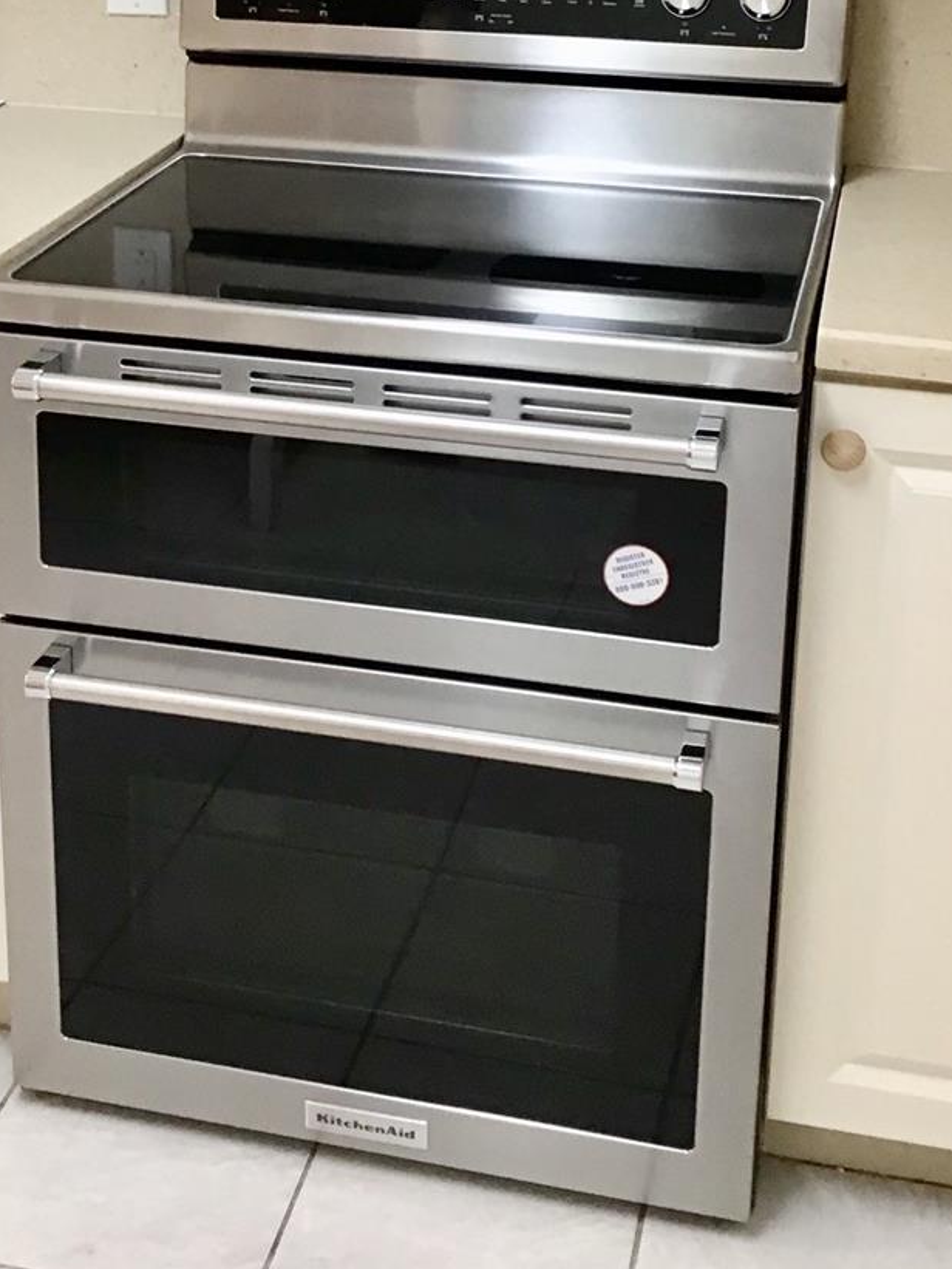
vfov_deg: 32.4
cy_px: 267
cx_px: 406
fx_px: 2126
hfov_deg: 25.2
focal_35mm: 58
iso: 80
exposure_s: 1/30
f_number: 2.4
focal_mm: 3.3
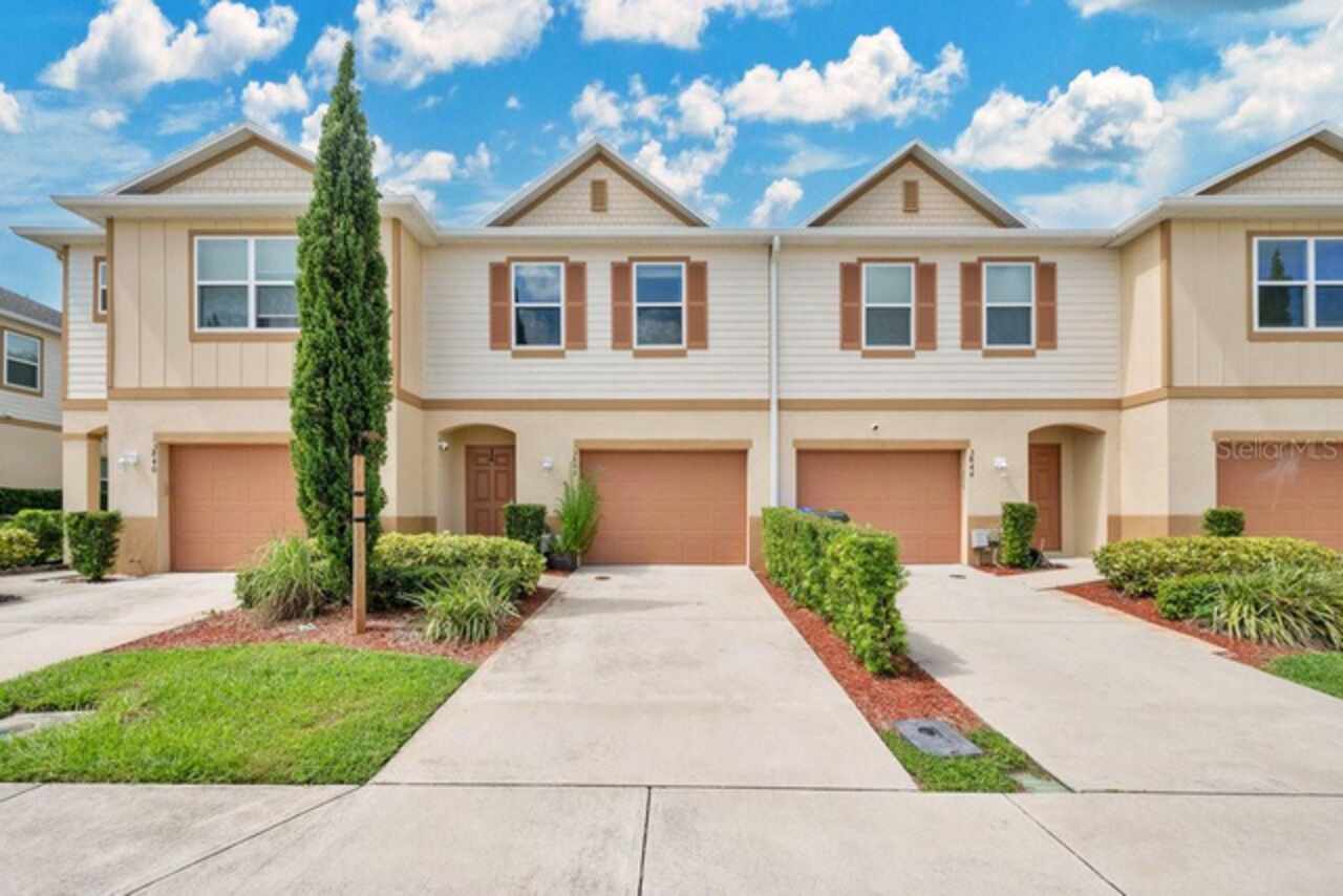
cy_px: 448
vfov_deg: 81.2
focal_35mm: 14
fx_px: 522
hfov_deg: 104.2
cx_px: 672
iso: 400
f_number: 8
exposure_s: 1/1000
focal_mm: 14
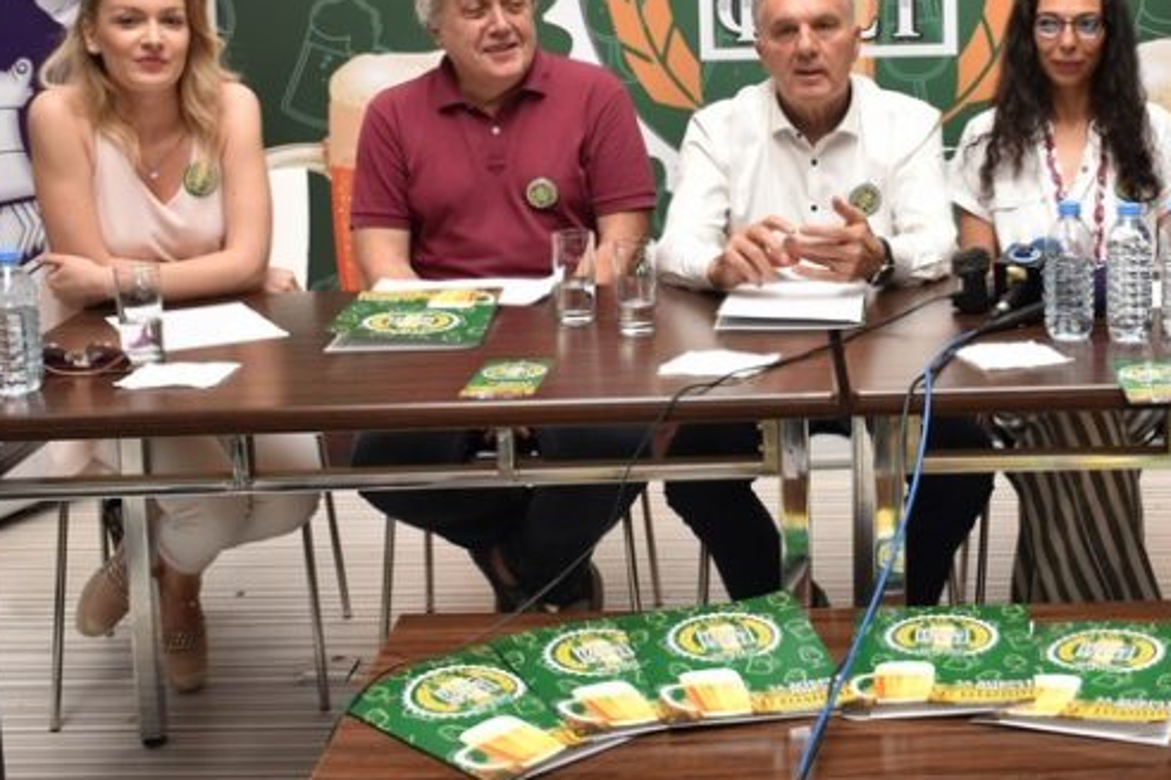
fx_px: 1983
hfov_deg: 32.5
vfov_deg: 22.0
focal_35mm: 61
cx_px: 808
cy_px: 177
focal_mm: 26
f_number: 4.5
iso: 400
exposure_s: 1/100
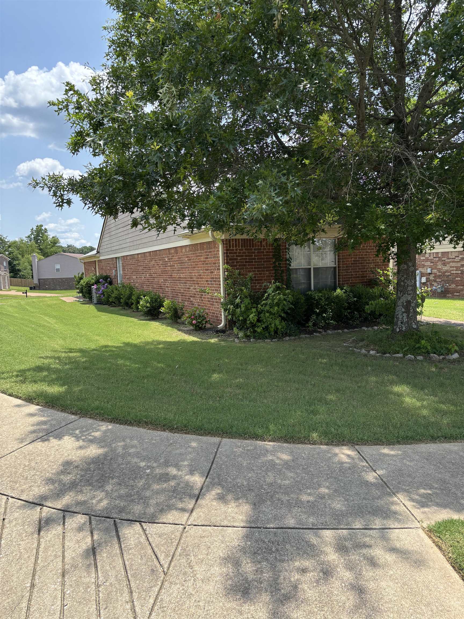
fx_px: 465
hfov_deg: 53.1
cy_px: 310
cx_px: 232
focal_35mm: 26
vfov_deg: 67.3
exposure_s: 1/1220
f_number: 1.6
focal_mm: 5.96
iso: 50
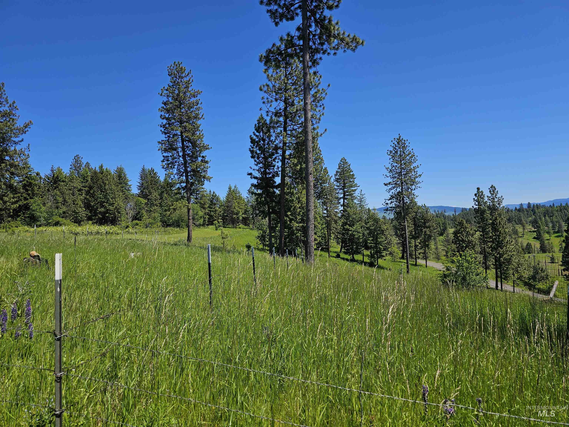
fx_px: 378
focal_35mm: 23
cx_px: 284
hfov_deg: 73.9
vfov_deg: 58.9
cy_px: 214
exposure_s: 1/892
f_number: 1.7
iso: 10
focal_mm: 6.3
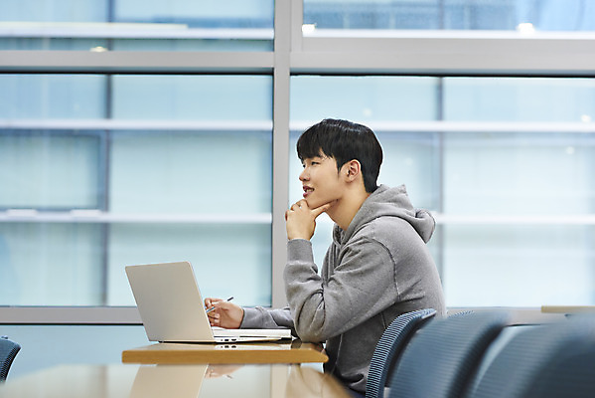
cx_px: 298
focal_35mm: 85
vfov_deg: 16.1
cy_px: 199
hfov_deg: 23.9
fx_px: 1405
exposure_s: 1/320
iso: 1000
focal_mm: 85
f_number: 2.8
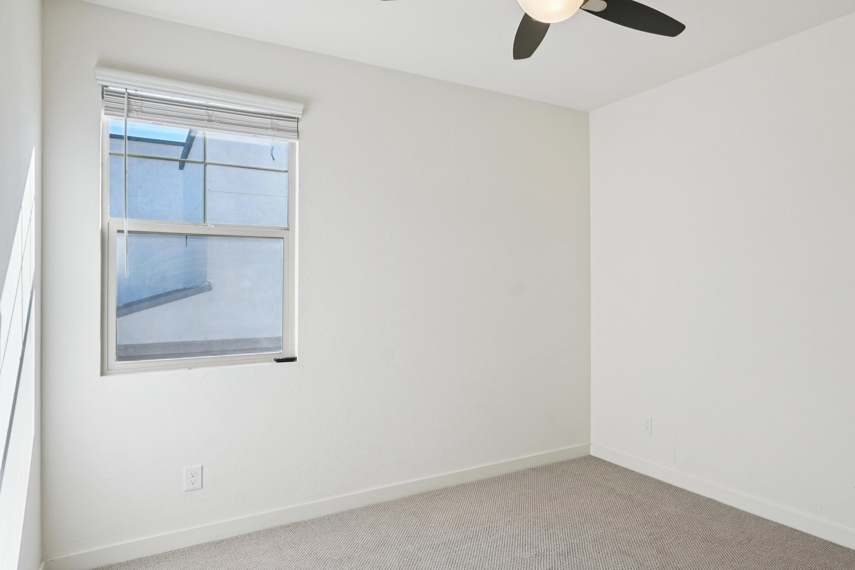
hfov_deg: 68.8
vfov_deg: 51.3
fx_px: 594
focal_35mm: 25
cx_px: 592
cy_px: 276
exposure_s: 1/100
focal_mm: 16
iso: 400
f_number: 8
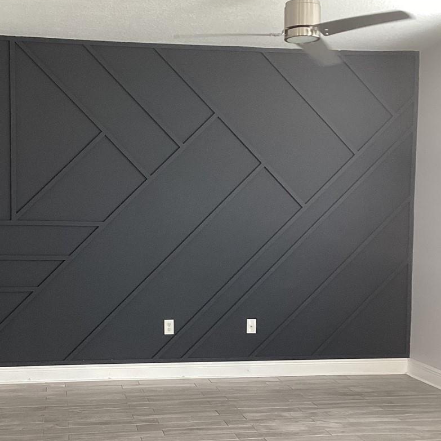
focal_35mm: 56
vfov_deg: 30.5
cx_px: 185
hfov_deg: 30.5
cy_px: 266
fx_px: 807
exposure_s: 1/60
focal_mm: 3.3
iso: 100
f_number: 2.4
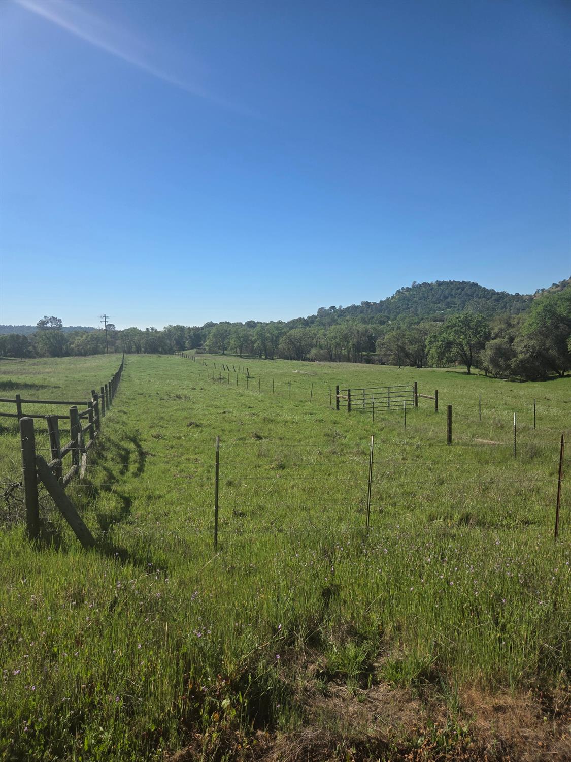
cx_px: 286
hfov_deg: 58.9
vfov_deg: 73.9
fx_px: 506
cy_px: 381
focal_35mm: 23
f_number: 1.8
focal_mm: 5.4
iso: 80
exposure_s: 1/6839
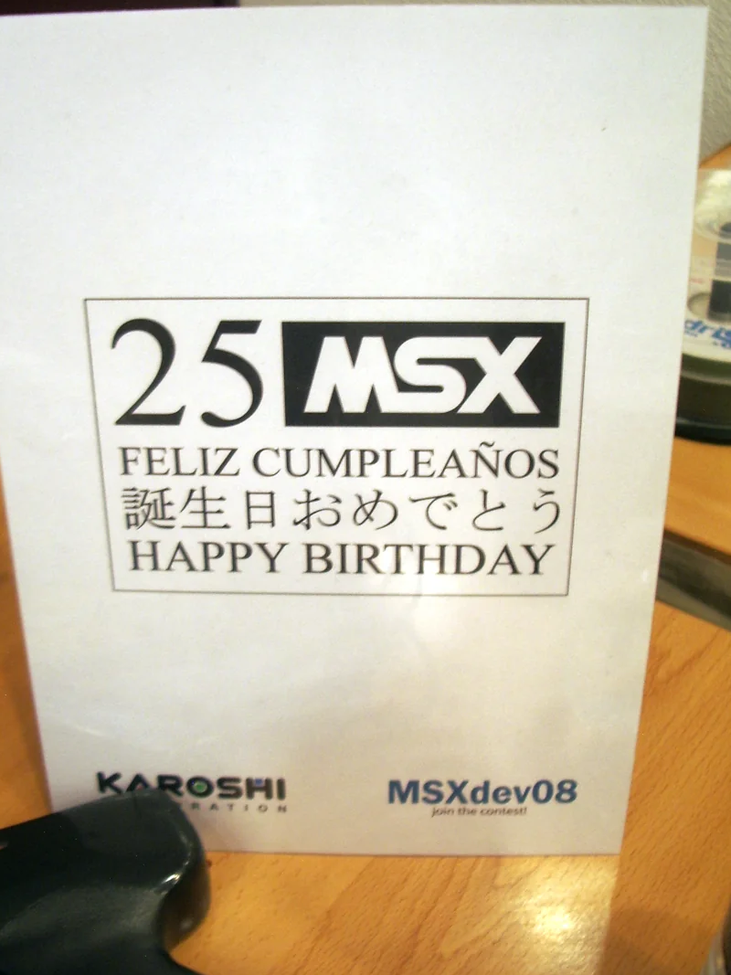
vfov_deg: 44.7
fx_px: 1183
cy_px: 420
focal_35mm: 42
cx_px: 307
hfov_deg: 34.3
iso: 100
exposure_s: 1/15
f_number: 2.6
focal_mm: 5.8
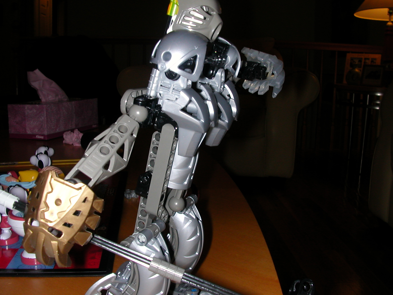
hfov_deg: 50.1
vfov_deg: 38.7
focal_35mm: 37
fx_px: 420
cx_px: 196
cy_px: 148
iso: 100
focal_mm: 5.6
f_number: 4.5
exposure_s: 1/59.9
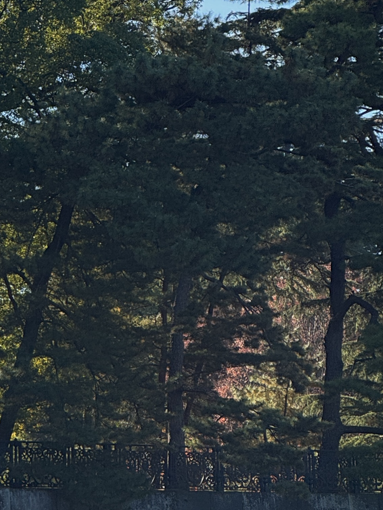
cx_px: -94
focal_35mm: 200
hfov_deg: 7.4
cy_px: 239
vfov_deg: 9.9
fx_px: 2950
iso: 25
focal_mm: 9
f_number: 2.8
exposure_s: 1/286
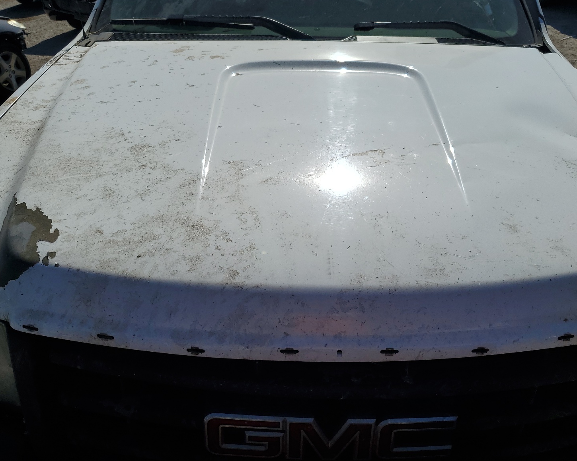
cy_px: 229
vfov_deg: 51.5
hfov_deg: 62.1
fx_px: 478
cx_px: 314
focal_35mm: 28
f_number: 1.5
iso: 52
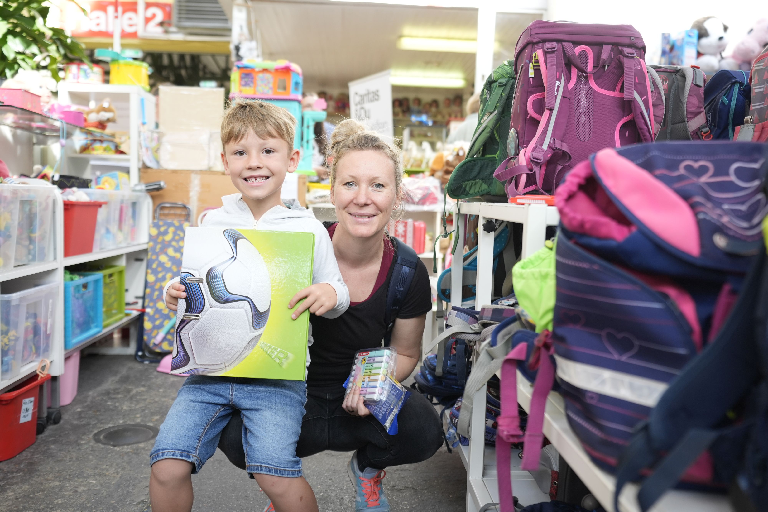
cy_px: 256
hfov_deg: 58.7
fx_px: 683
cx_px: 384
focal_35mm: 32
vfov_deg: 41.1
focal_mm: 32
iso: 640
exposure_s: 1/320
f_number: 2.8
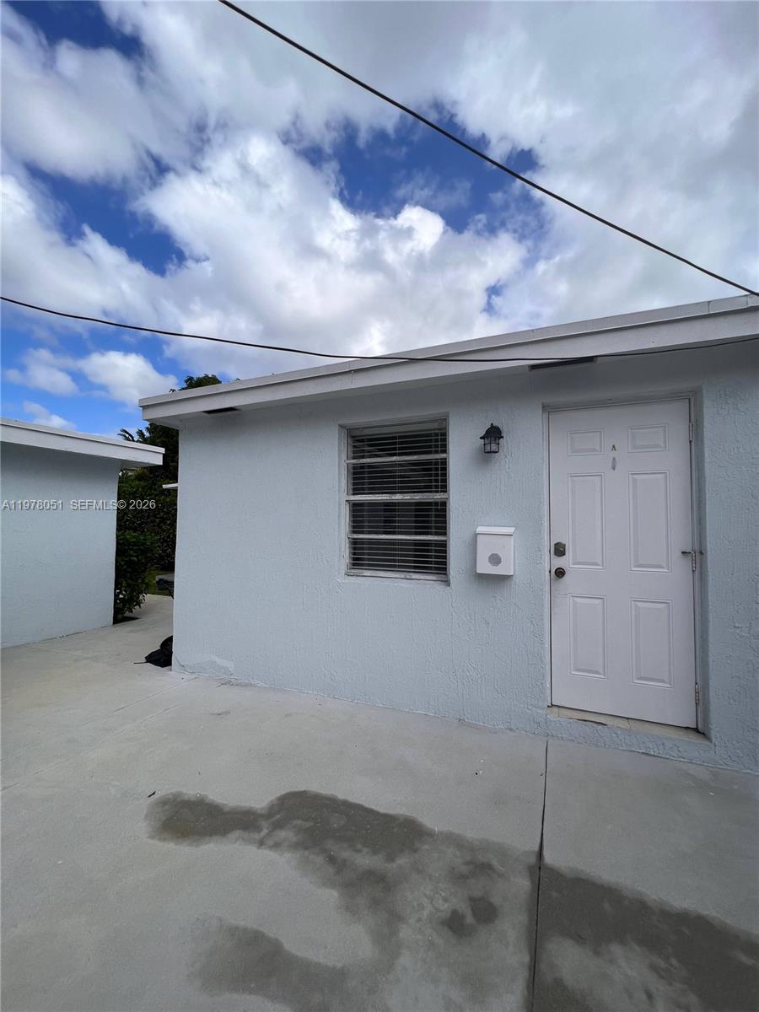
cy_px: 506
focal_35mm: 13
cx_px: 380
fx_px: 380
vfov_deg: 106.2
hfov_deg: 89.9
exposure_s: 1/2370
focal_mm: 1.57
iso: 32
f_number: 1.8
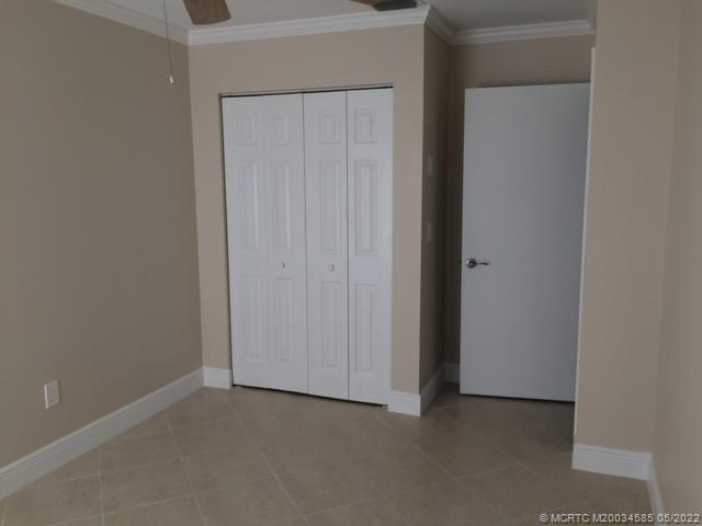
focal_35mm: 29
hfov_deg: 61.7
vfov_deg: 48.2
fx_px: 588
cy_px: 263
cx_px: 351
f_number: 2.2
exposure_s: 1/30
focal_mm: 4.15
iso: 40
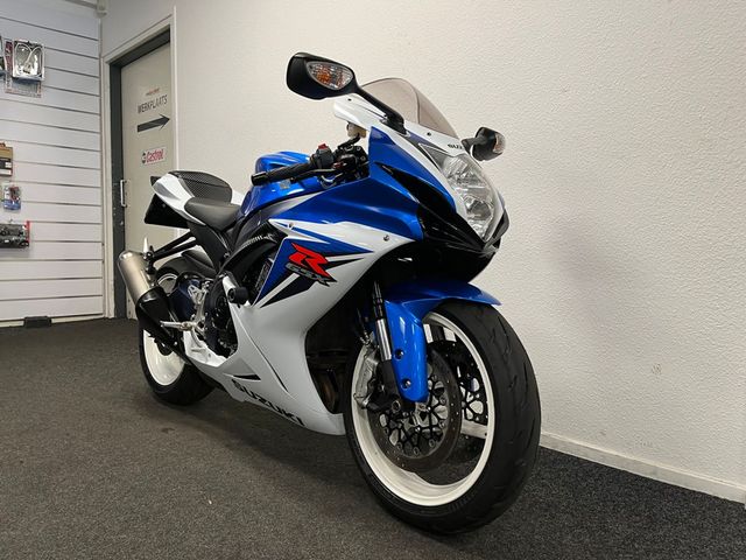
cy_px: 280
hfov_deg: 67.3
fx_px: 560
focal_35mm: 26
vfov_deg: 53.1
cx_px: 373
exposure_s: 1/50
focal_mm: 5.1
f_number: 1.6
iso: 80
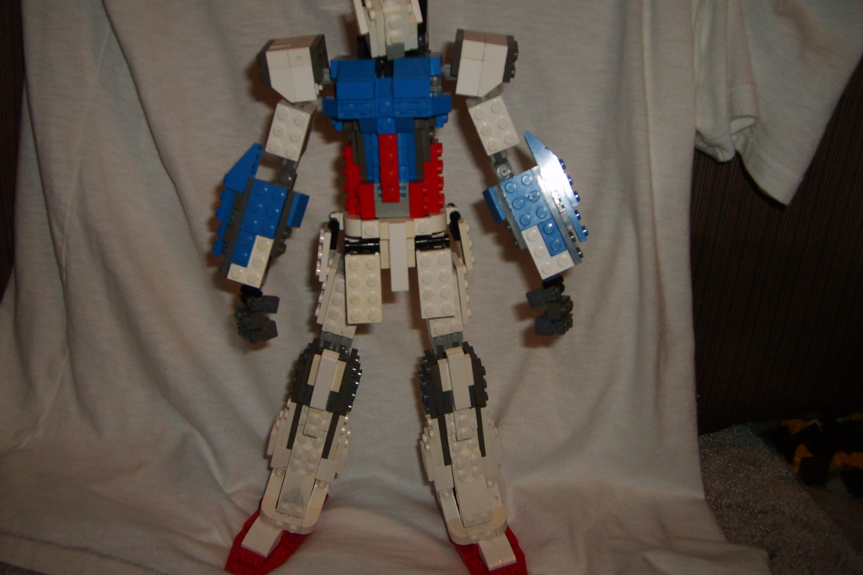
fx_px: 887
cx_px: 432
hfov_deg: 51.9
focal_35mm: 37
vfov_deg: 35.9
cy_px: 259
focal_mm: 5.8
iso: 100
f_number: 2.8
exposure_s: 1/45
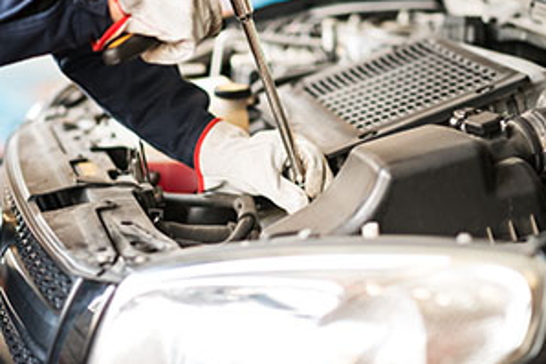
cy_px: 134
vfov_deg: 12.0
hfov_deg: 17.9
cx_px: 235
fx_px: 1730
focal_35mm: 114
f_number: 1.8
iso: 1100
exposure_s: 1/200
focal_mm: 85
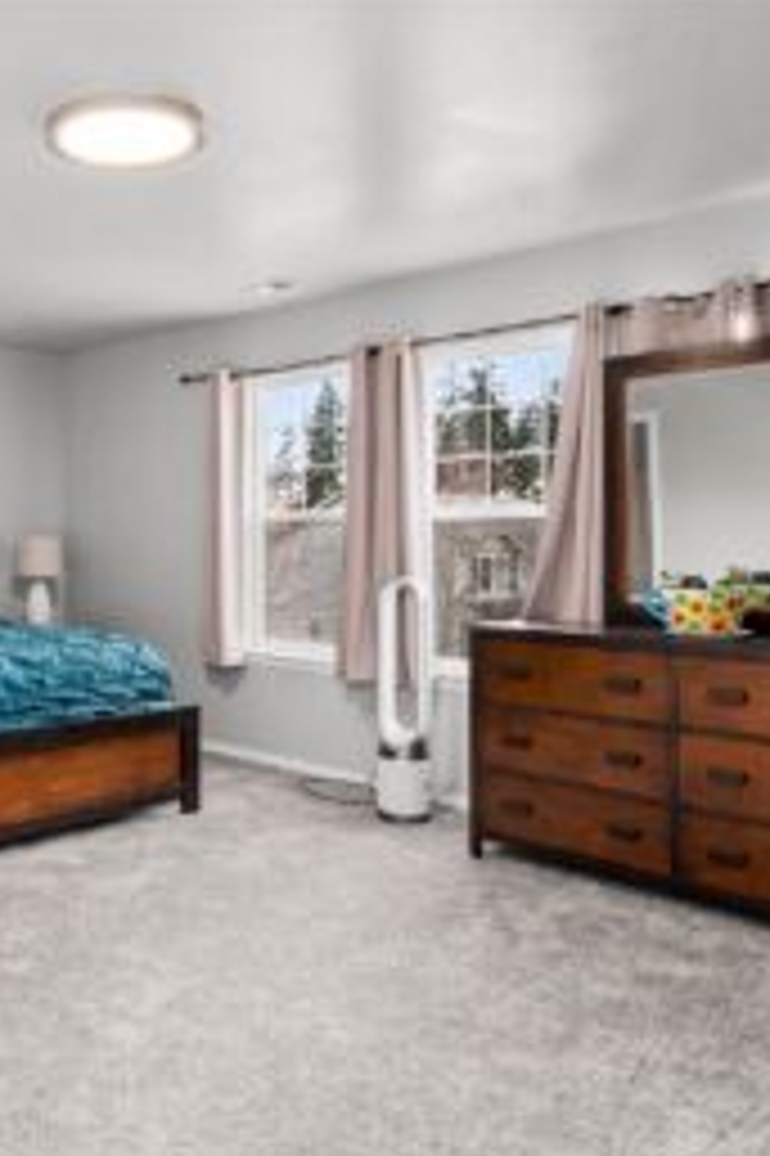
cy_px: 596
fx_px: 899
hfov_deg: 43.7
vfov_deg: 65.5
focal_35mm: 28
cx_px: 131
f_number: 7.1
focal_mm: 18
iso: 320
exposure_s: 1/60
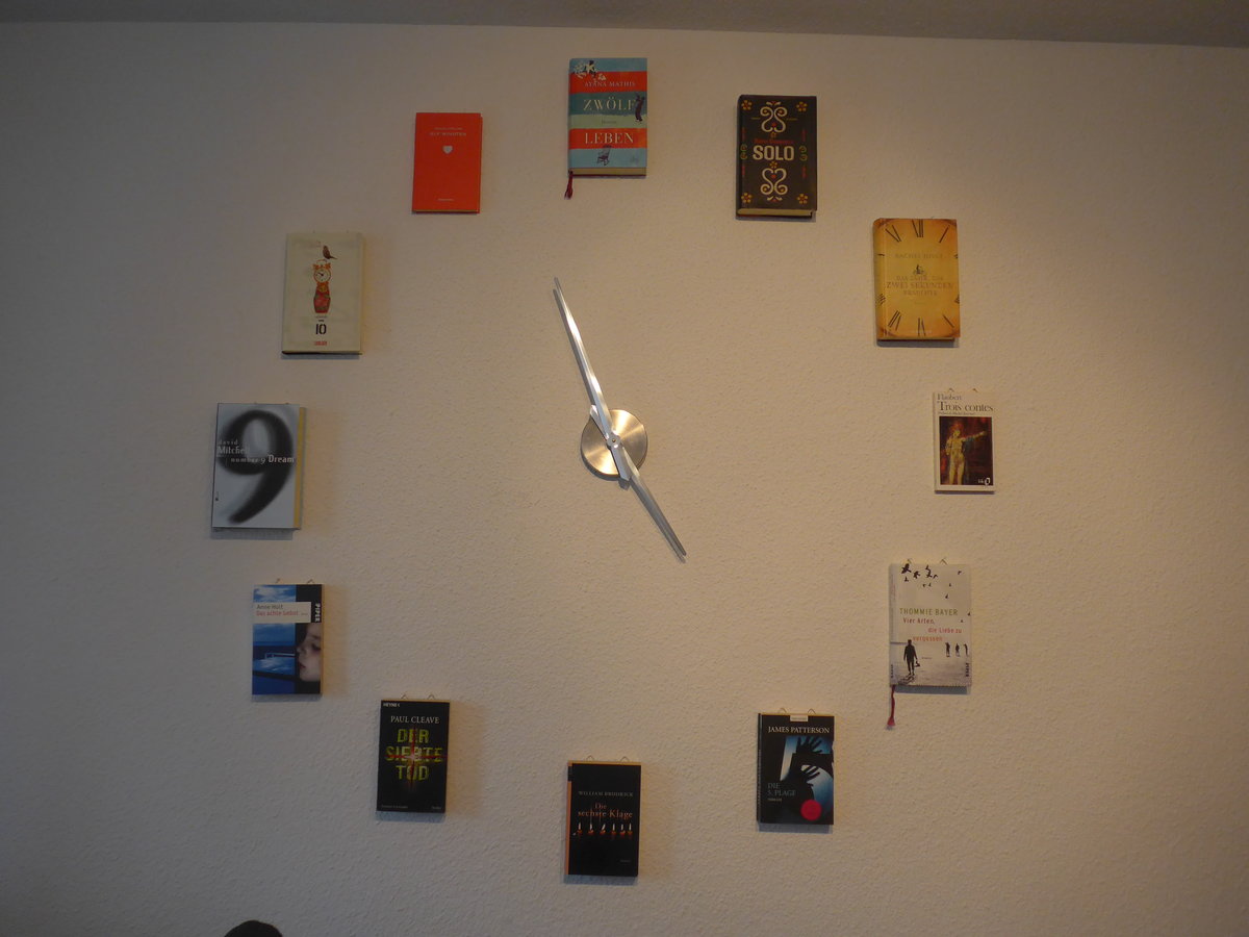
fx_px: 1046
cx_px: 624
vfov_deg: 48.2
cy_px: 468
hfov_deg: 61.7
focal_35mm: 29
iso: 320
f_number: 2
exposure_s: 1/60
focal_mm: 6
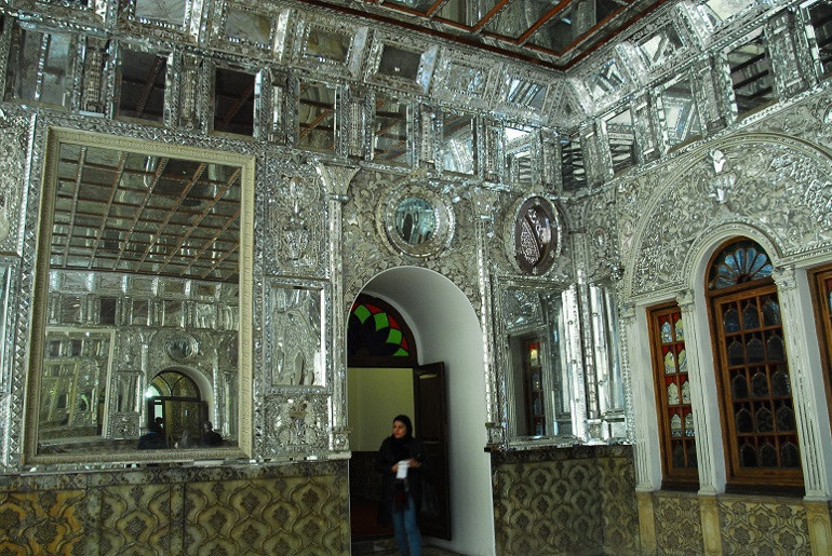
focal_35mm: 30
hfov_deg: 61.9
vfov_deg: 43.7
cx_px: 416
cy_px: 278
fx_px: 694
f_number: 5
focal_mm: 20
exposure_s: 1/10
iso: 500
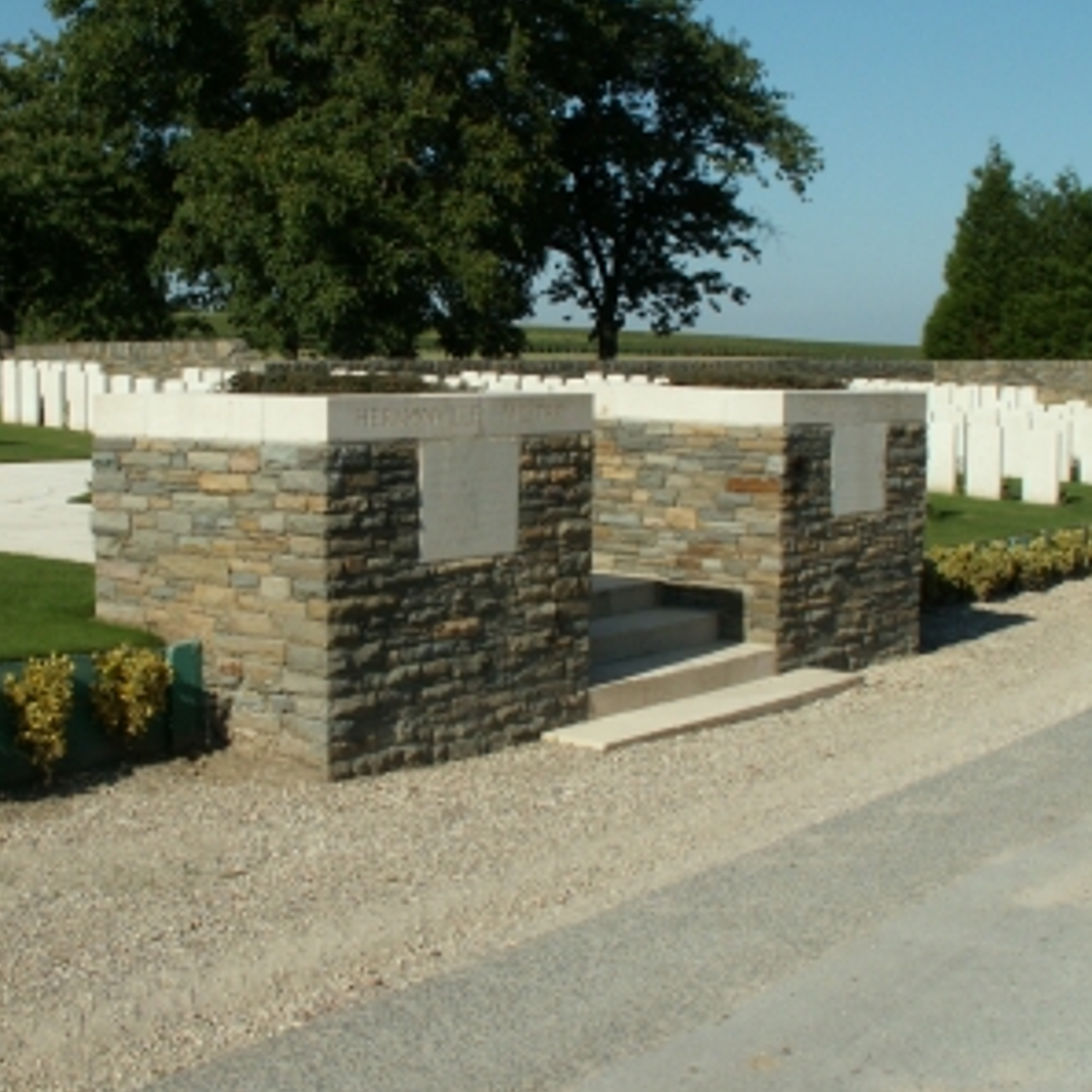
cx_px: 456
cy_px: 463
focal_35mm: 50
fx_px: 1785
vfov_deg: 34.0
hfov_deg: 34.0
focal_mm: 5.86
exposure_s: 1/250
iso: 50
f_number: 8
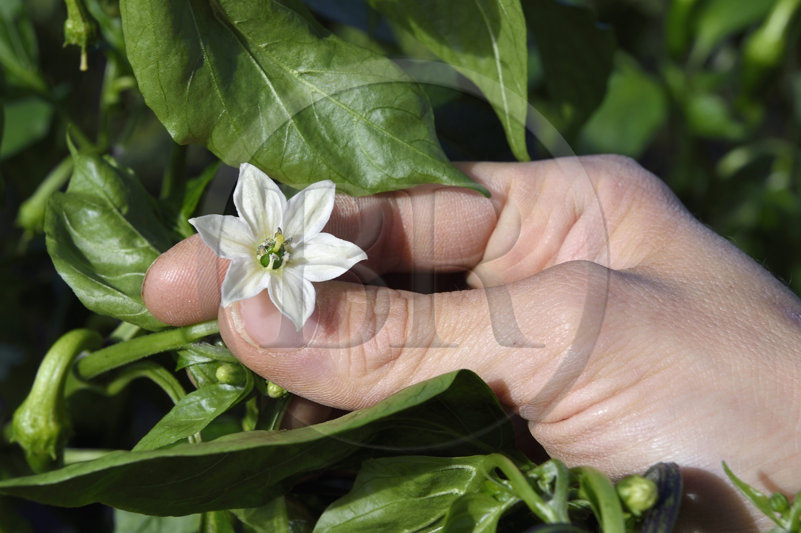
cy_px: 266
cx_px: 400
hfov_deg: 28.8
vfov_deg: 19.4
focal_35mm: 70
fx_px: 1557
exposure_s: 1/160
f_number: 14
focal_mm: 70
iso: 200
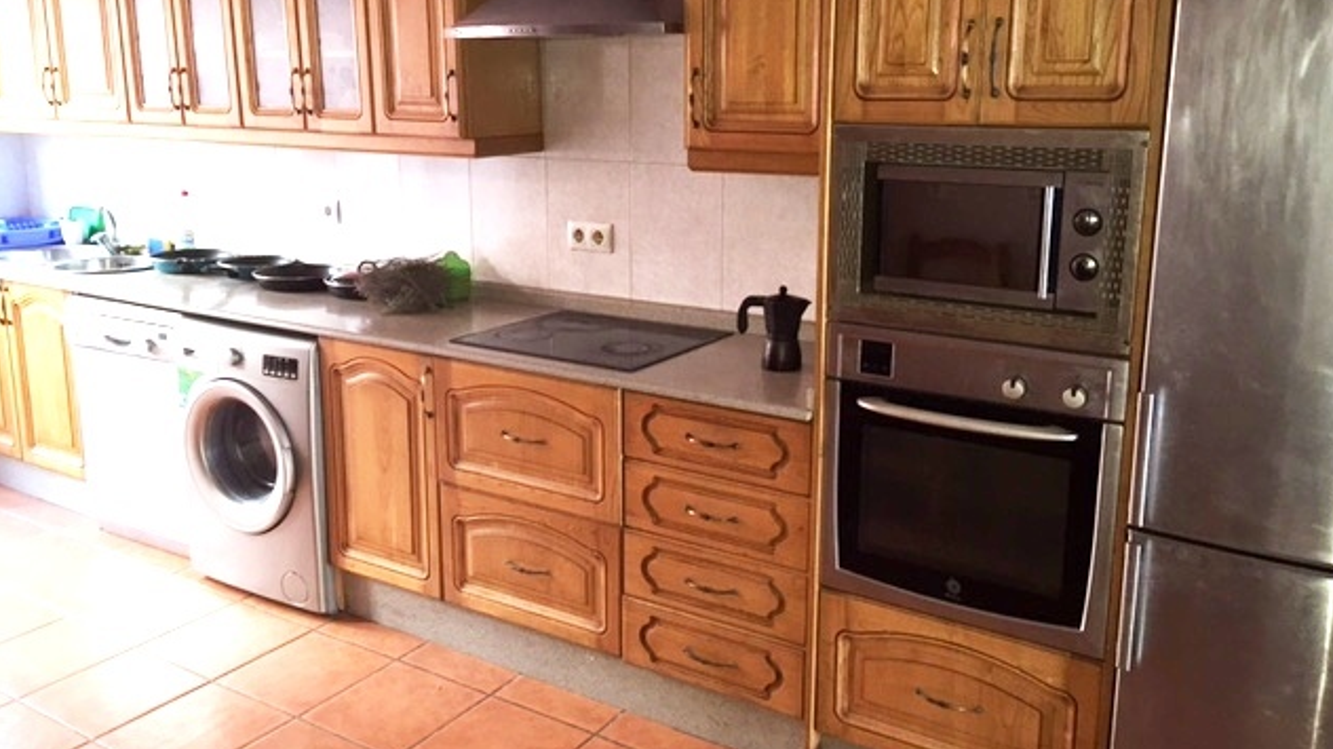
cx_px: 671
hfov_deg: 61.0
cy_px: 323
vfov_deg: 36.6
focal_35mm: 32
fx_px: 1131
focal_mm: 4.15
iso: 200
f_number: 2.2
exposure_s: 1/33
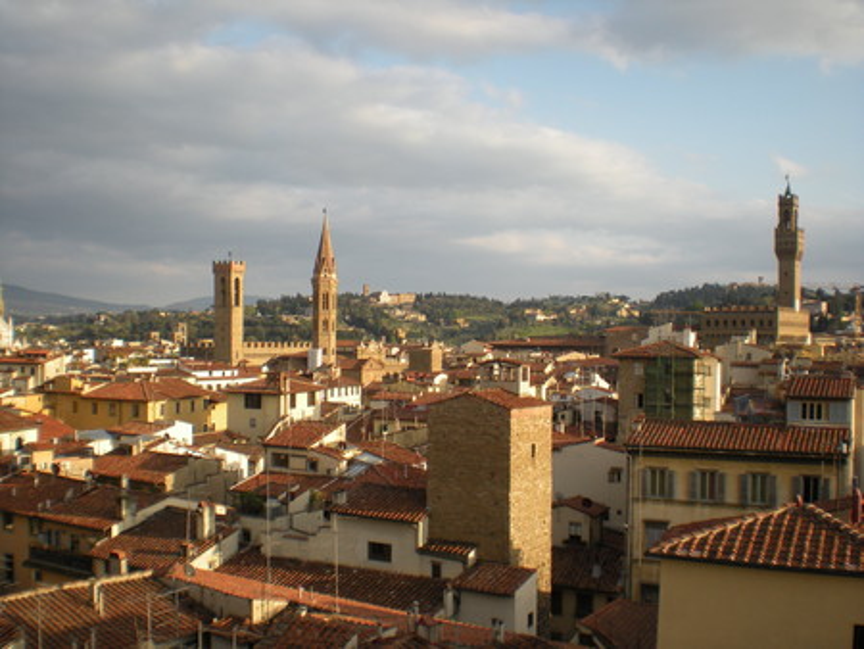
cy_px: 324
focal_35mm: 38
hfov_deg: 49.0
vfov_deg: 37.8
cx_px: 432
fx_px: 949
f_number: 4.6
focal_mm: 6.3
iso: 64
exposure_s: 1/188
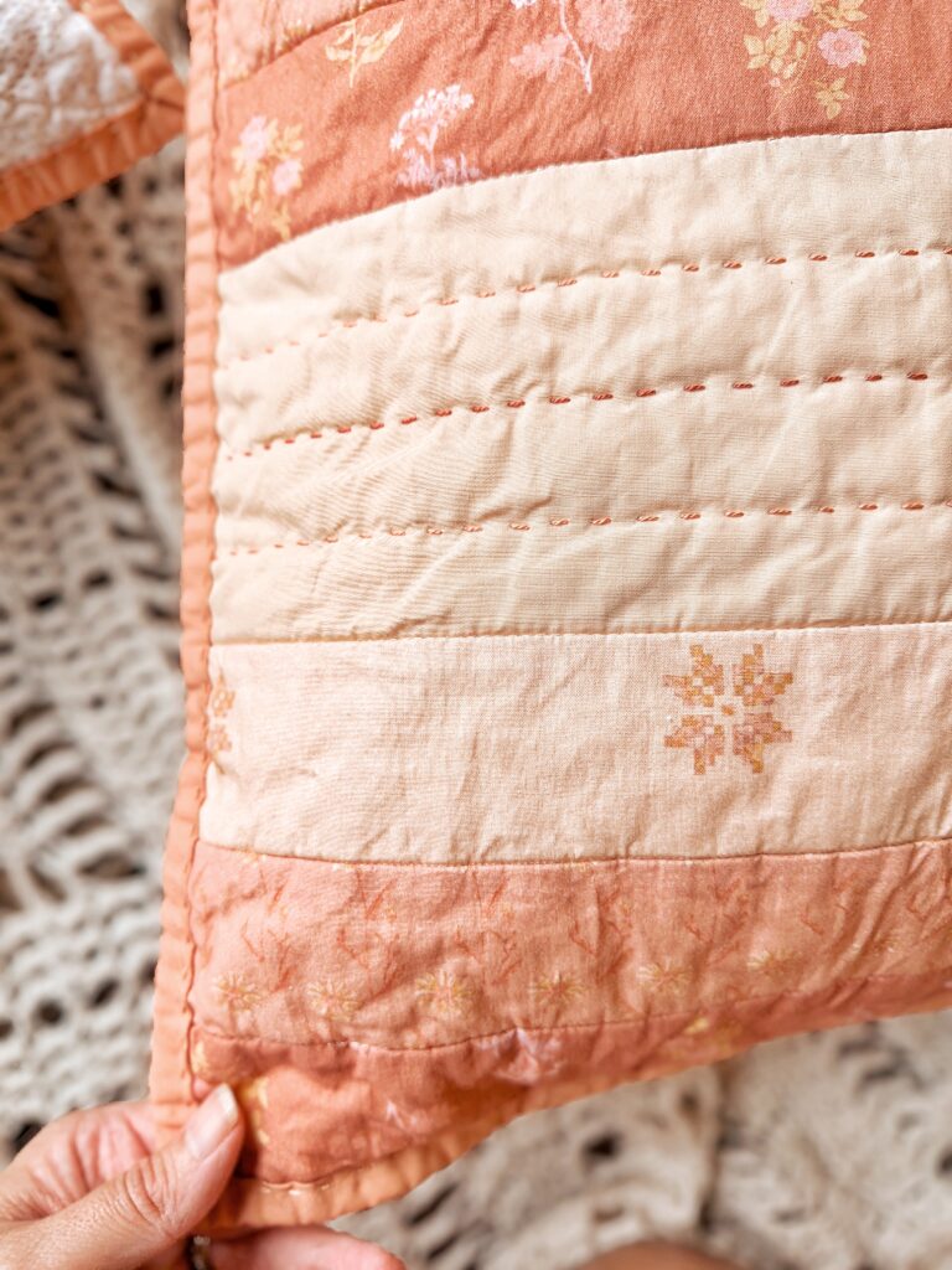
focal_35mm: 24
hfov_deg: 56.8
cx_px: 476
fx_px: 880
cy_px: 635
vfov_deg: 71.6
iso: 80
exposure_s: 1/1020
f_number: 1.78
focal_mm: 6.86
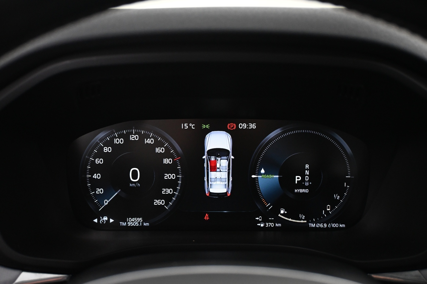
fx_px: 471
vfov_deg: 33.6
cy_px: 142
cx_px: 214
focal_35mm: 40
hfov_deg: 48.7
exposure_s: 1/40
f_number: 4.5
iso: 2500
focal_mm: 26.5
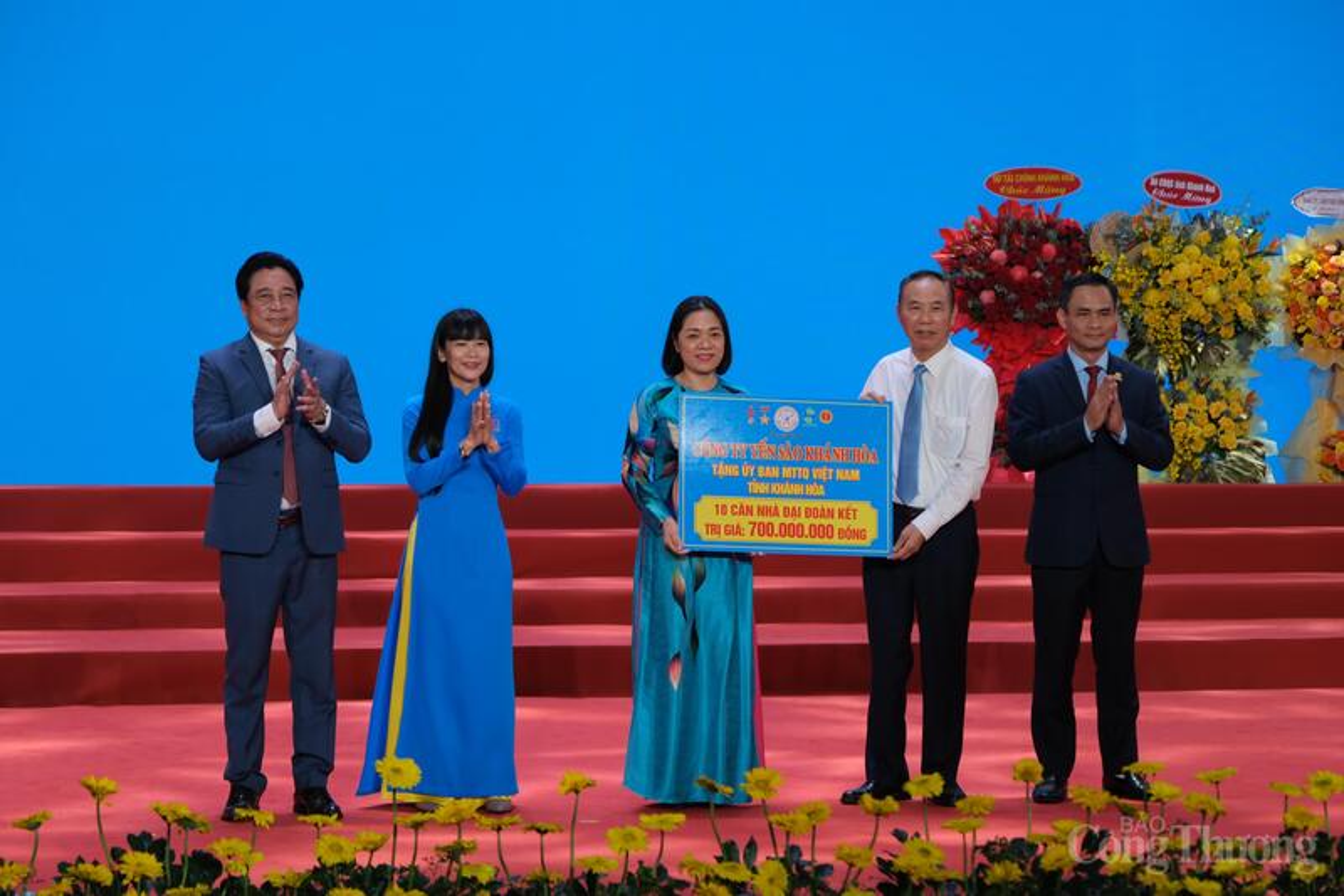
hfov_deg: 20.2
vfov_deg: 13.5
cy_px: 448
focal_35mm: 101
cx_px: 672
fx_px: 3770
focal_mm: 67.5
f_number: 4
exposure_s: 1/210
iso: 320
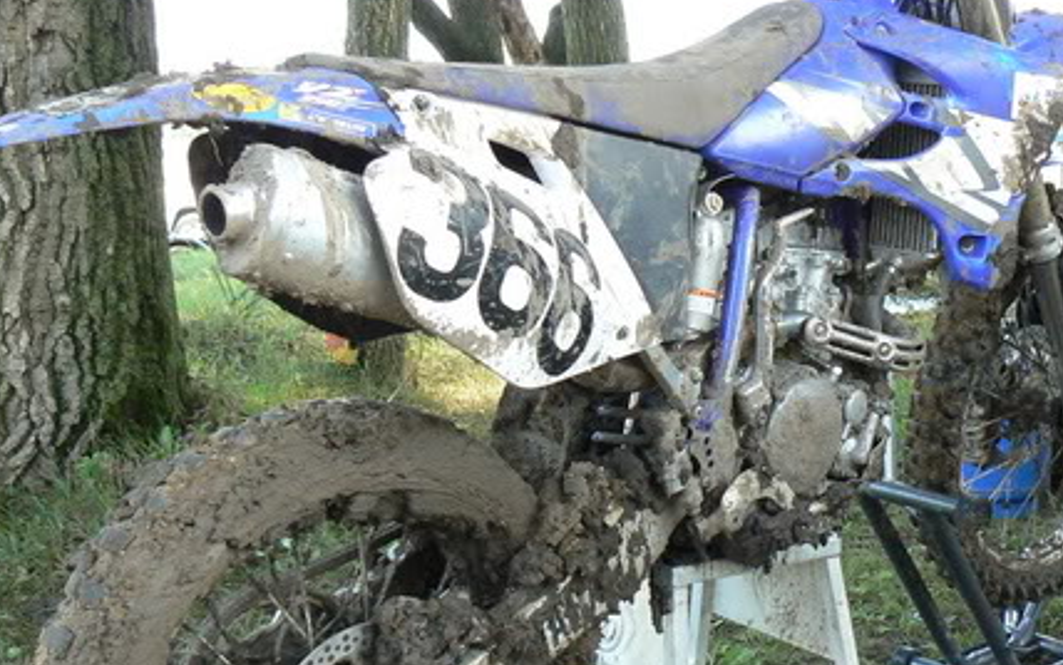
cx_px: 643
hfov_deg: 35.5
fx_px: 1652
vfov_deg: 22.8
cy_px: 380
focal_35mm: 57
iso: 200
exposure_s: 1/125
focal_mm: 6
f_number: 2.8
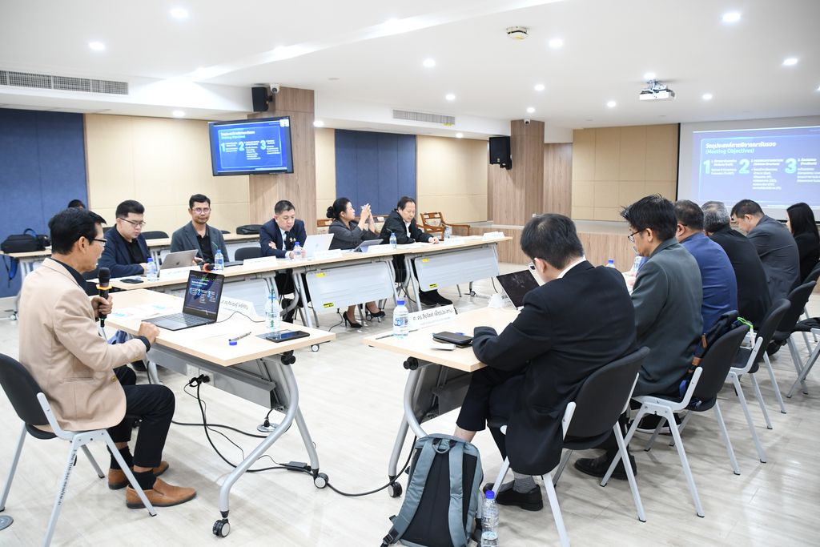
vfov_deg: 47.9
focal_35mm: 27
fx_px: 615
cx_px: 410
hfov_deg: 67.4
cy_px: 274
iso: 1100
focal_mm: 18
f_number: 4
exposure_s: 1/40
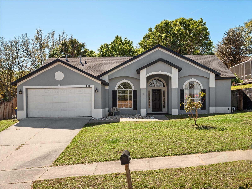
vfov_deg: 39.7
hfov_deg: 51.4
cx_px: 126
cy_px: 94
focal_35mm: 36
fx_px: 262
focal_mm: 18
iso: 200
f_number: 6.3
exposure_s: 1/200
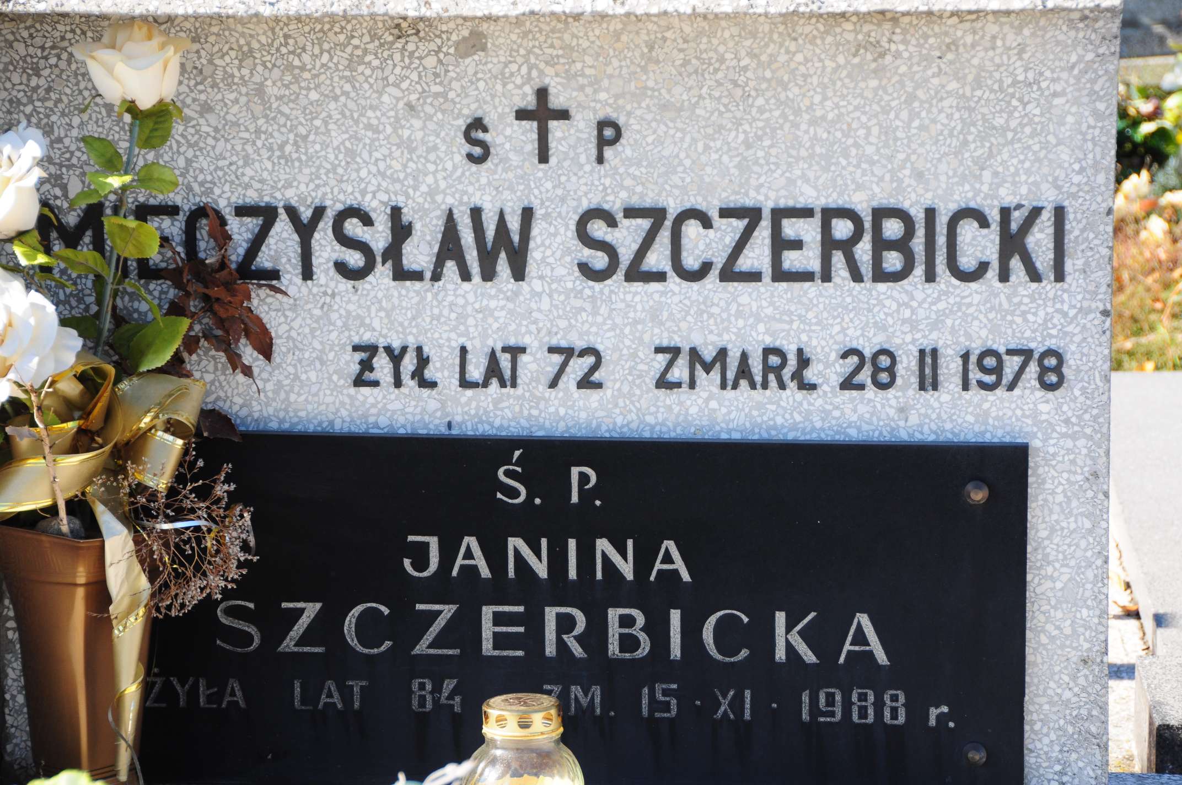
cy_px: 392
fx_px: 4034
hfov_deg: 16.7
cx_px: 591
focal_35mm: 123
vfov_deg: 11.1
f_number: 7.1
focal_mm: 82
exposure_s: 1/320
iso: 320
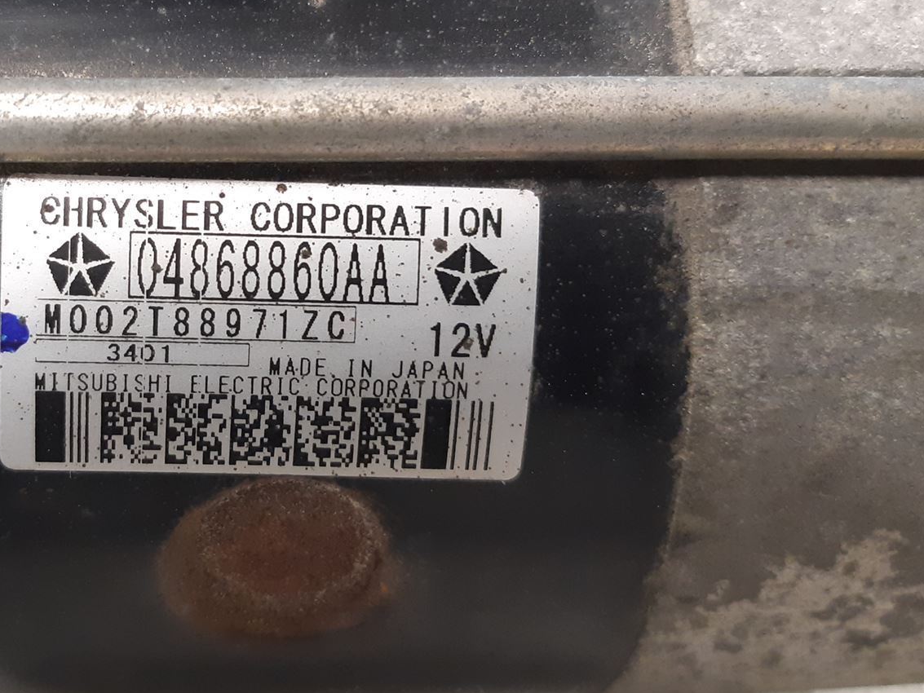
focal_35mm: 47
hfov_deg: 39.4
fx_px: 1255
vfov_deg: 30.8
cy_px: 279
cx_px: 235
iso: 250
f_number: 1.7
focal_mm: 3.93
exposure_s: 1/25
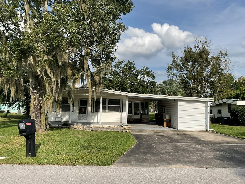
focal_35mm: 29
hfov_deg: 61.7
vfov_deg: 48.2
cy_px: 92
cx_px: 122
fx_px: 205
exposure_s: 1/2058
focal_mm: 3
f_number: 1.8
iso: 16
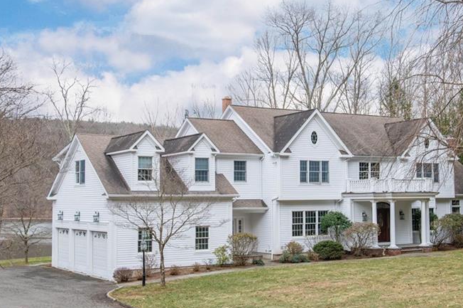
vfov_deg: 24.5
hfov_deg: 36.2
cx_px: 268
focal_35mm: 55
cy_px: 126
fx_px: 706
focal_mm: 35
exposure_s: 1/640
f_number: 7.1
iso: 400
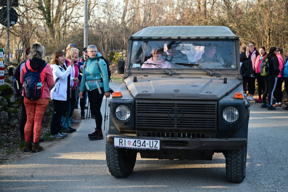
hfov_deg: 35.6
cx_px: 144
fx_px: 448
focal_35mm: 56
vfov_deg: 24.2
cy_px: 96
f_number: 2.8
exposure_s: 1/640
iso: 640
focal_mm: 56
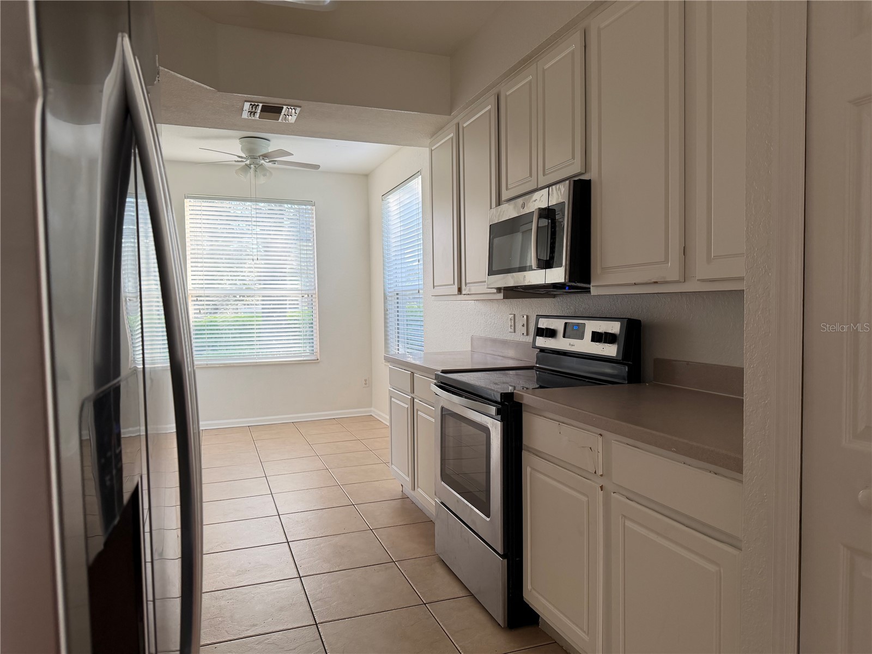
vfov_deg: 56.8
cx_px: 436
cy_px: 327
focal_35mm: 24
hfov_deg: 71.6
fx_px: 605
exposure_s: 1/121
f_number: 1.78
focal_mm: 6.76
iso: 160
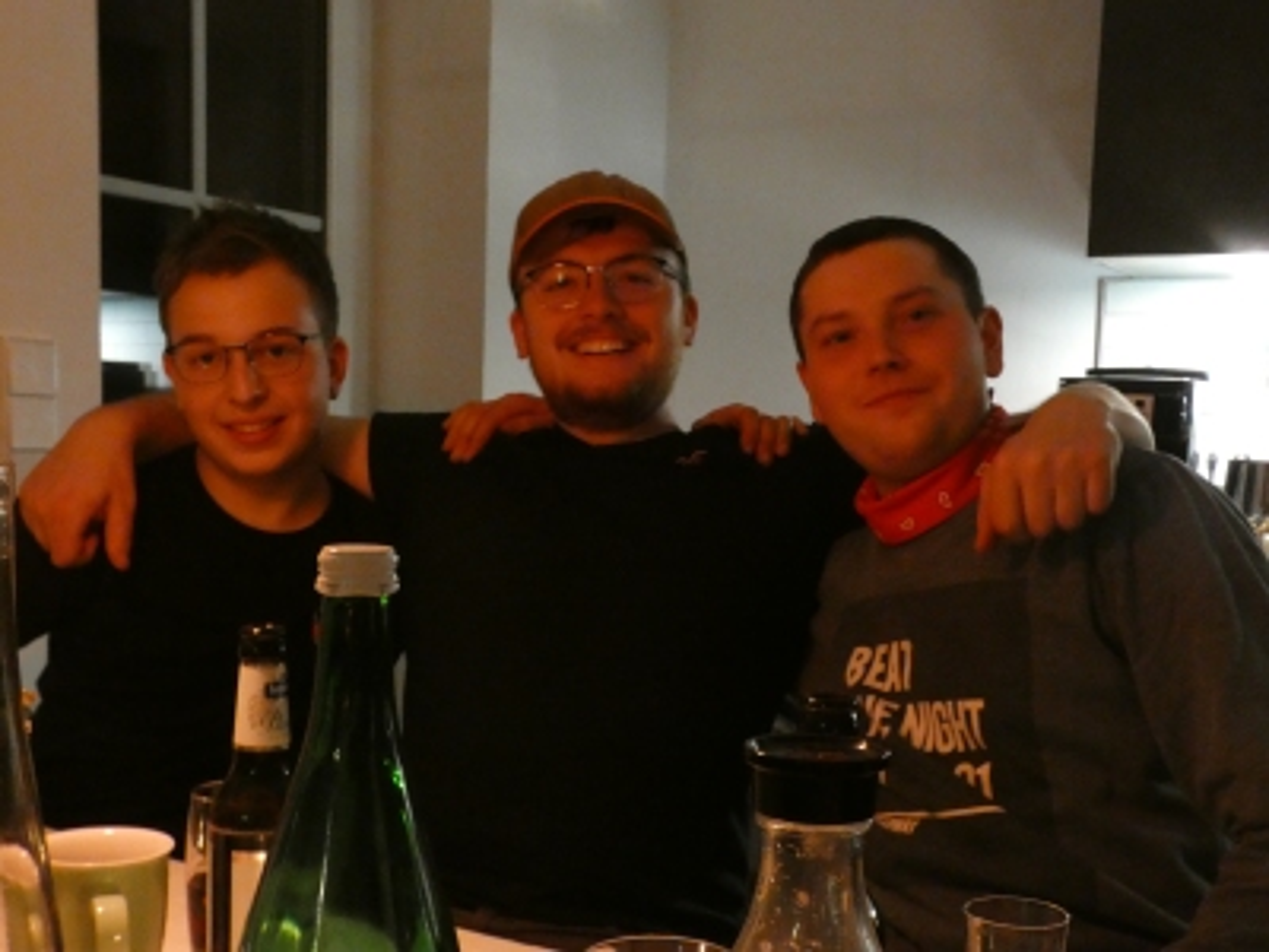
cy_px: 476
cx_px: 634
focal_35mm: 43
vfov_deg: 33.6
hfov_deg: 43.9
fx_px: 1576
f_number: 3.7
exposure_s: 1/8
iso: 1600
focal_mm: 7.8
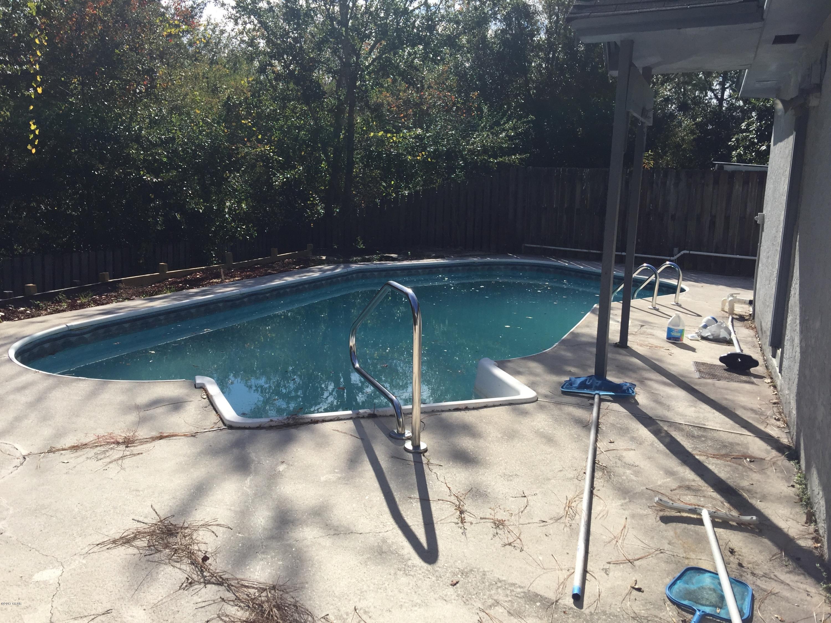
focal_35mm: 29
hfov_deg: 61.7
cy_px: 312
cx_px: 416
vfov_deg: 48.2
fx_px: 696
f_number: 2.2
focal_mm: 4.15
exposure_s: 1/1980
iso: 32
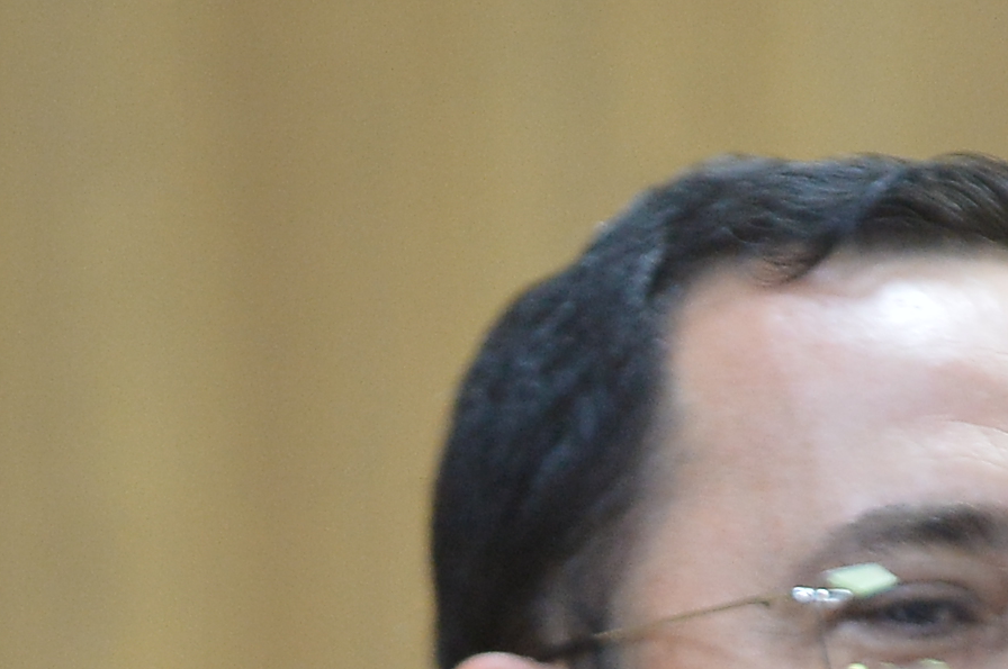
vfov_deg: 1.7
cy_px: 1239
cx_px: 813
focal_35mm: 825
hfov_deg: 2.5
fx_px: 23070
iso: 3200
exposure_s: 1/200
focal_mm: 200
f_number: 2.8
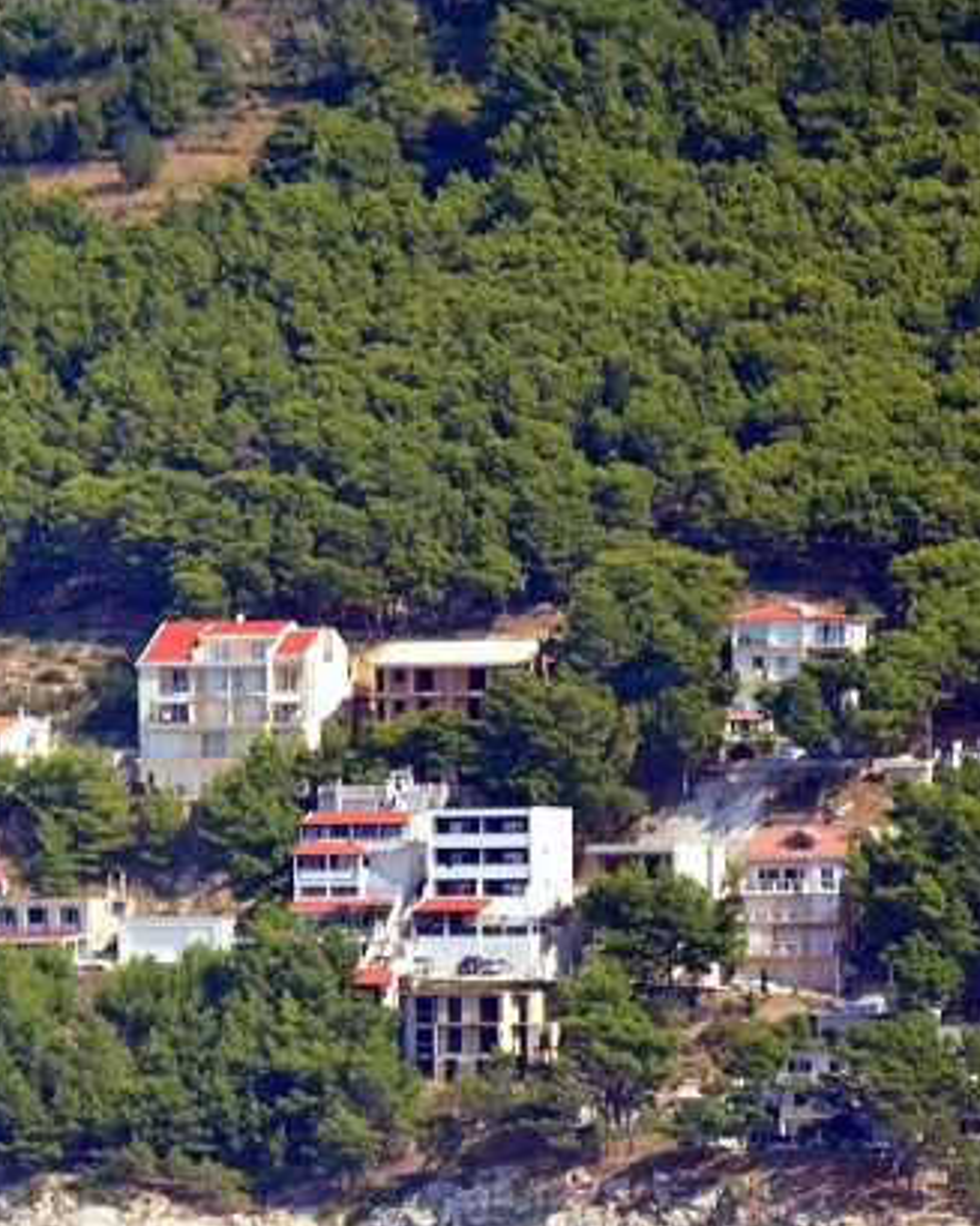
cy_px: 647
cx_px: -198
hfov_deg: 1.5
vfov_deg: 1.9
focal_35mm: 1031
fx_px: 37393
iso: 2000
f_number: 5.6
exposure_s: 1/6400
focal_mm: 300
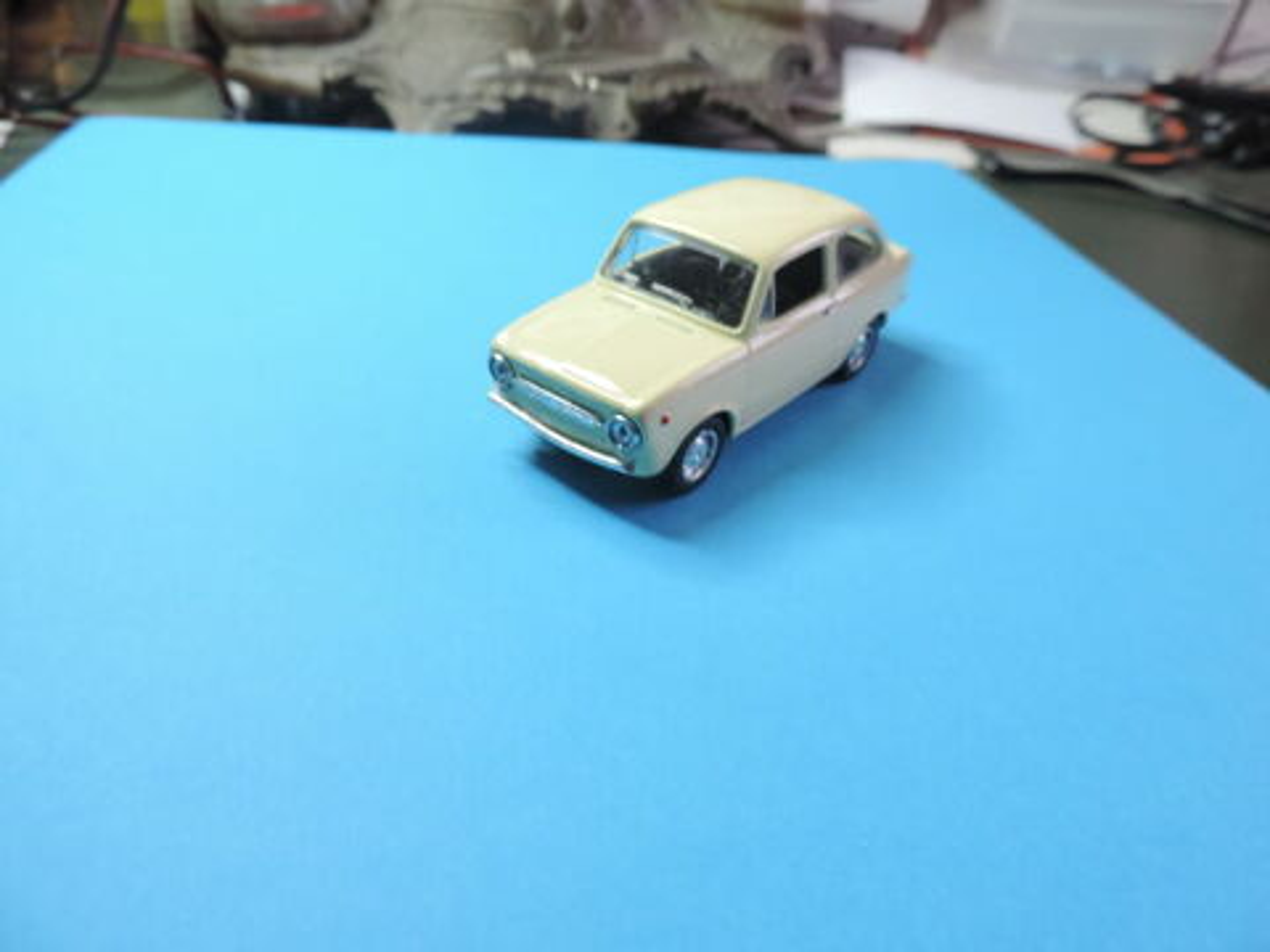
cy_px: 476
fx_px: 881
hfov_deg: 71.6
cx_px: 635
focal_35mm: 24
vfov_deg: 56.8
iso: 180
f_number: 3
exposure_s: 1/30
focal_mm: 4.3
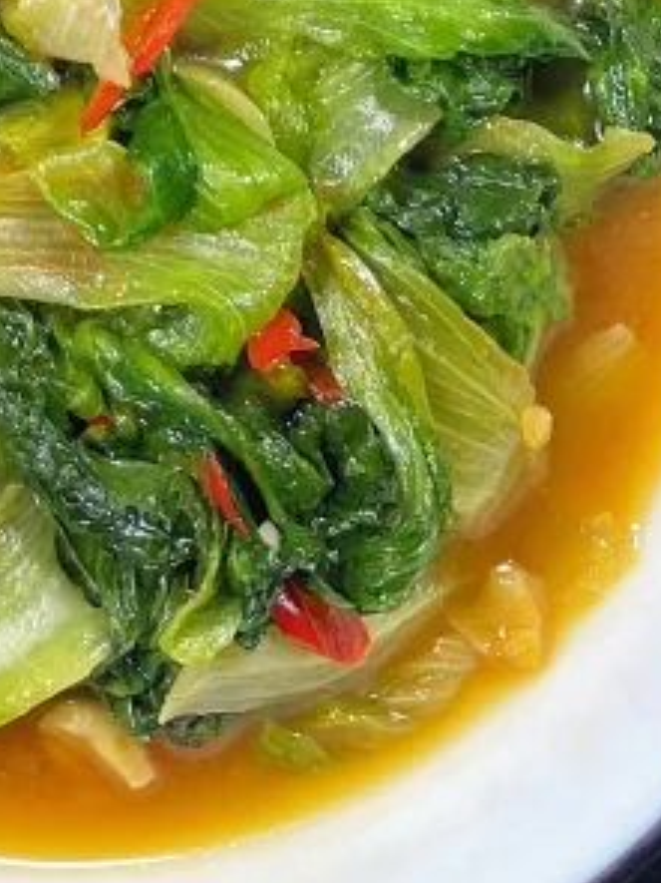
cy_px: -1069
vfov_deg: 12.8
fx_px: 3236
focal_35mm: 127
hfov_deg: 10.3
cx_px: -843
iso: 32
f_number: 1.8
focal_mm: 4.25
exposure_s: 1/347
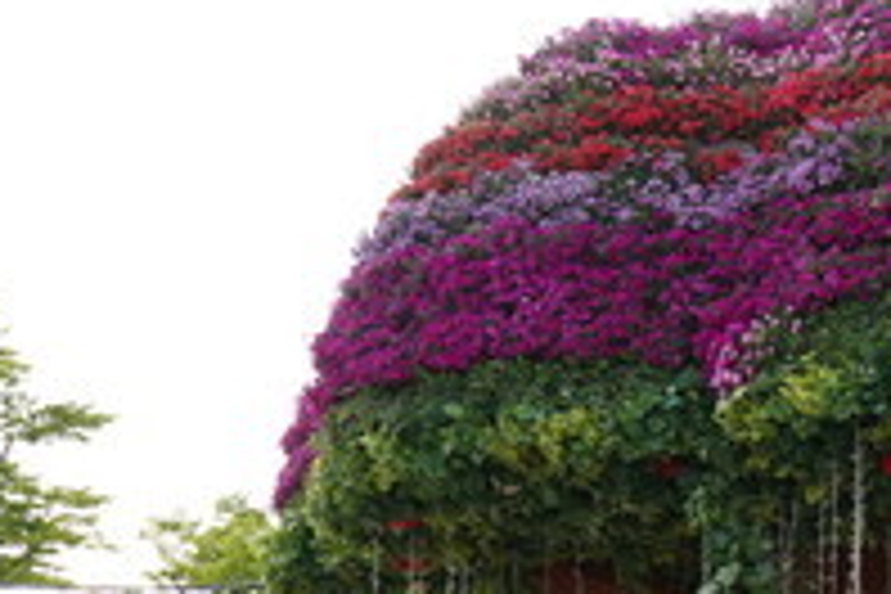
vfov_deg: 15.4
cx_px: 1148
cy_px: 740
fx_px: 2104
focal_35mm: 85
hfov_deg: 21.7
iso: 640
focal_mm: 28
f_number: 8
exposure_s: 1/400
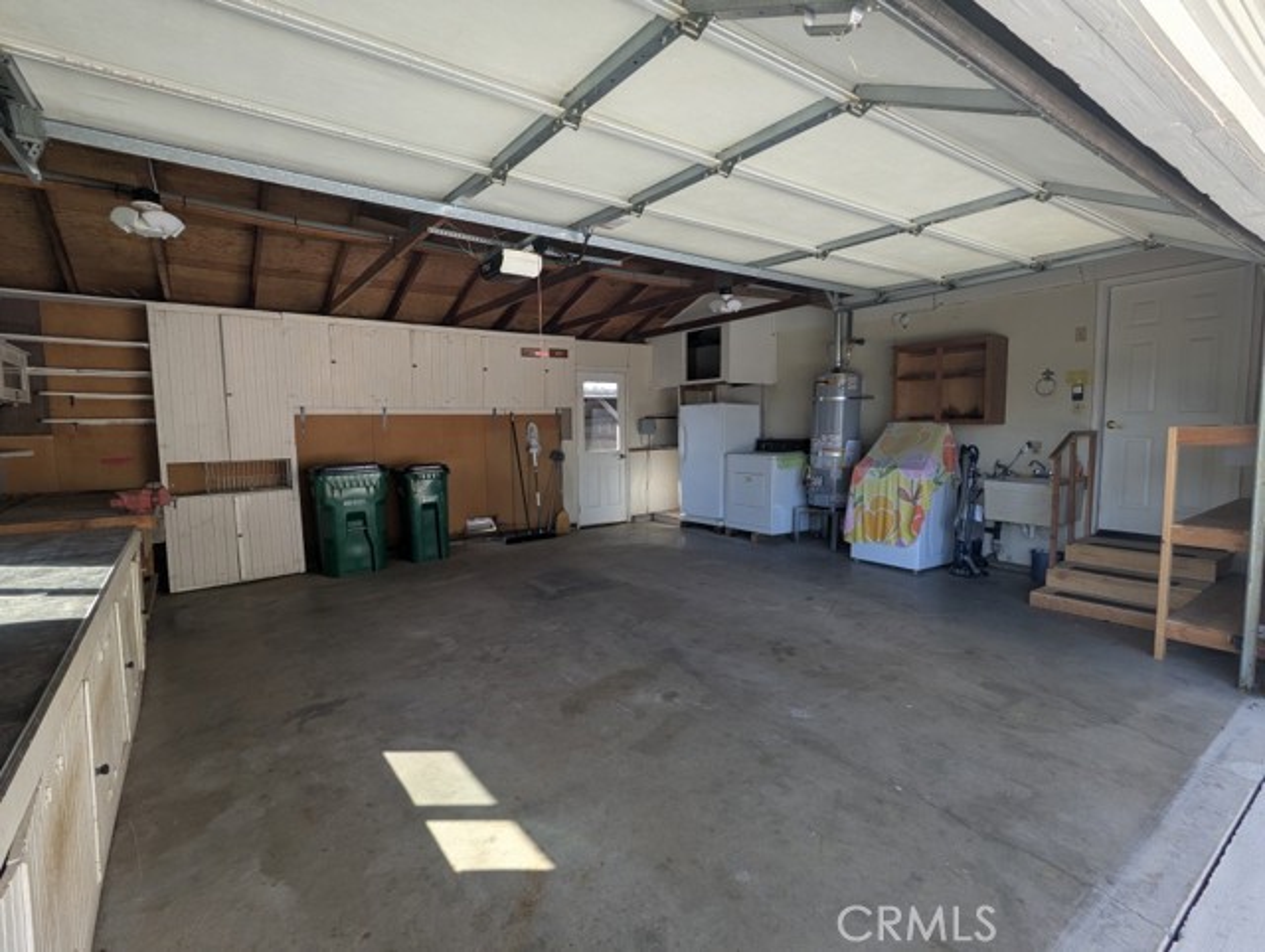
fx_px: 586
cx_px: 632
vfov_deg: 78.3
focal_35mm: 16
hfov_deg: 94.4
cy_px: 476
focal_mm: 2.35
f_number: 2.2
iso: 43
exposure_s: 1/233
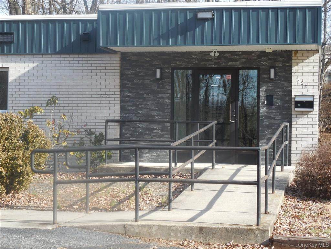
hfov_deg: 24.1
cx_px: 166
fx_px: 775
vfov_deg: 18.2
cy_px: 124
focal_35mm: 81
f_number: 4.9
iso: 125
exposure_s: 1/250
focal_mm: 14.5
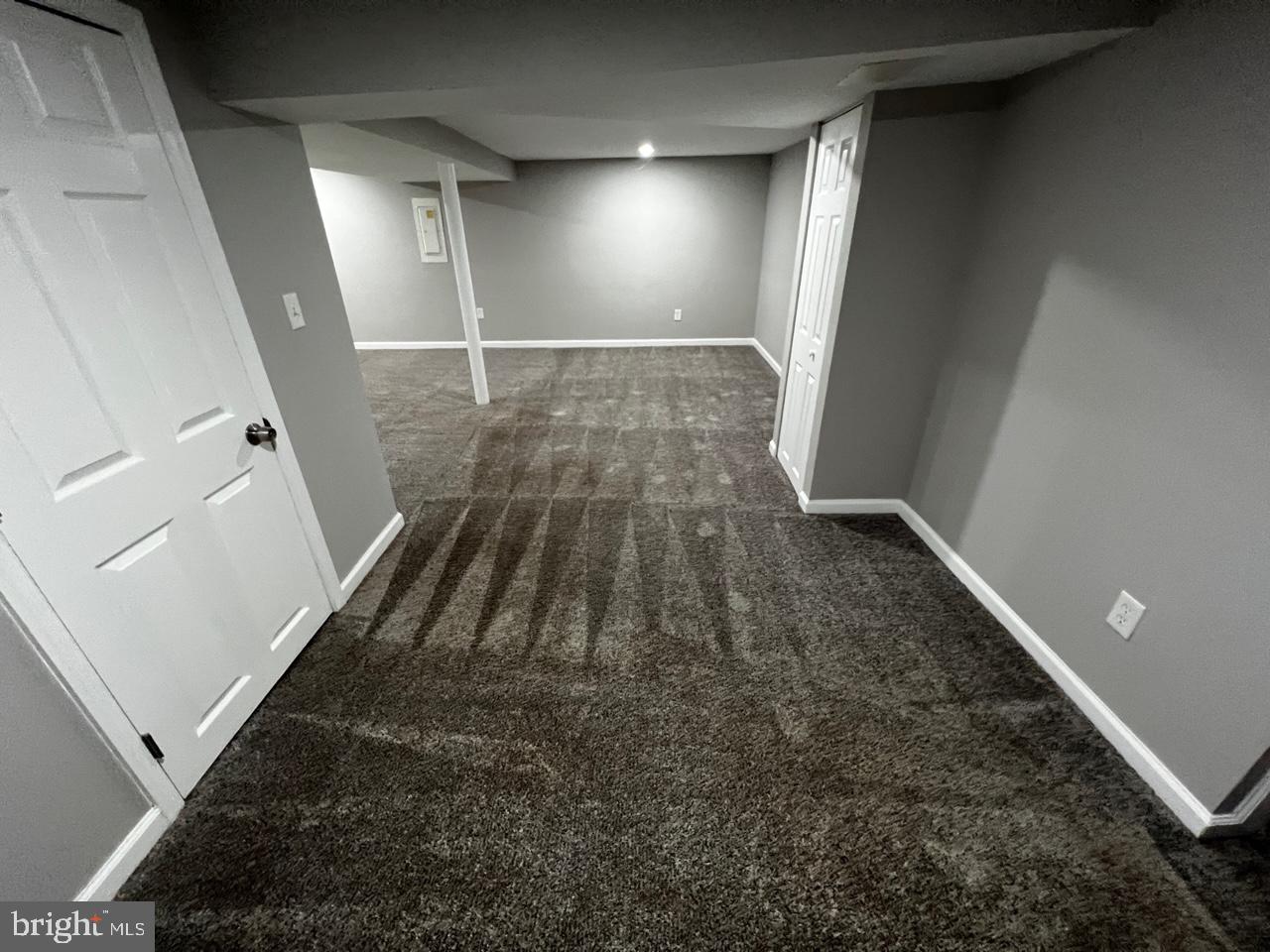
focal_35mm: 13
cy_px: 476
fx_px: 477
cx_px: 635
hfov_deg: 106.2
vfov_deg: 89.9
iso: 640
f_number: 1.8
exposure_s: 1/60
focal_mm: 1.57
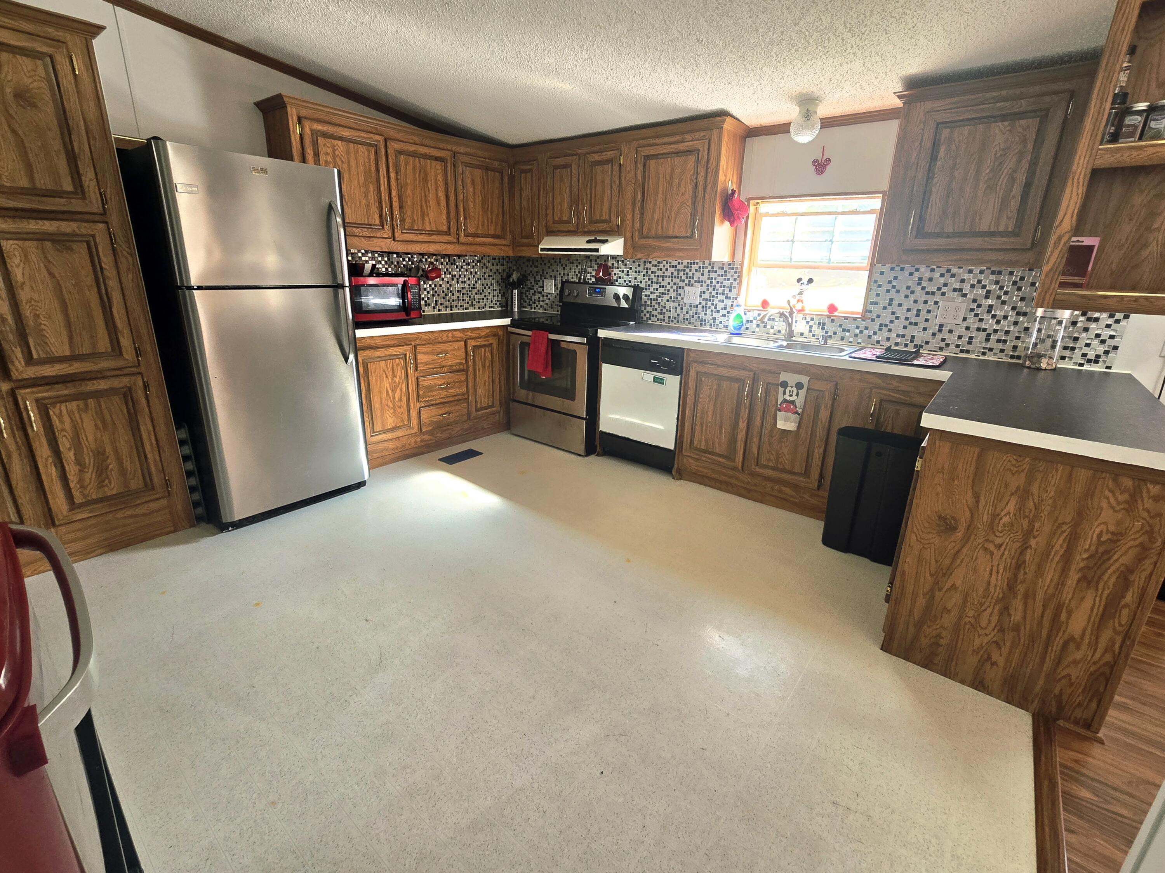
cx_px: 582
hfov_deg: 106.2
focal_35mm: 13
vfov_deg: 89.9
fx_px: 438
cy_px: 436
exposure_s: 1/60.2
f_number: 2.2
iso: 125
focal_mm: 2.2
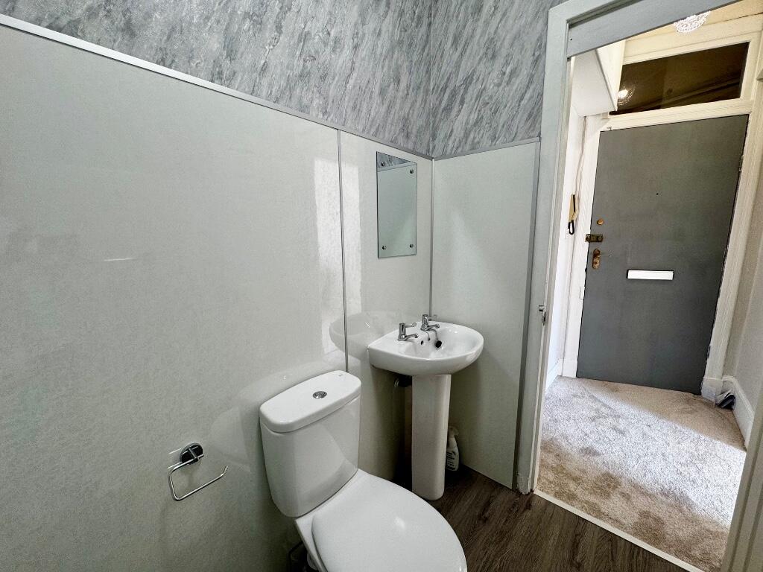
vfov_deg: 85.7
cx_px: 382
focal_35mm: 14
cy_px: 286
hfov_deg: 102.1
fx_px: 309
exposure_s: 1/100
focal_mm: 2.22
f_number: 2.2
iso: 125
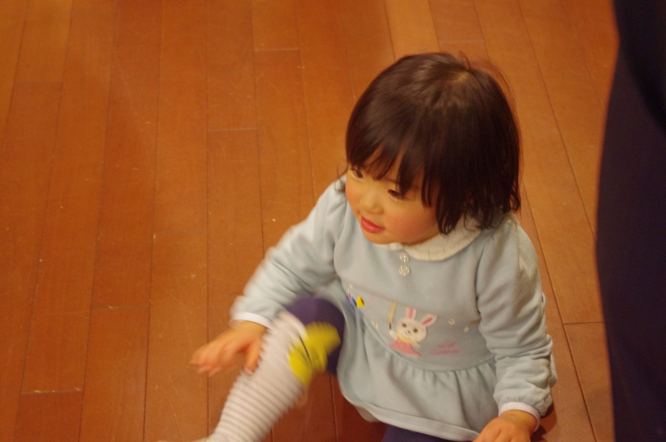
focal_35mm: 82
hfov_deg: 24.8
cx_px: 333
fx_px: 1515
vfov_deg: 16.6
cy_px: 221
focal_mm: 55
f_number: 5.6
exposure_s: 1/15
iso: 2000
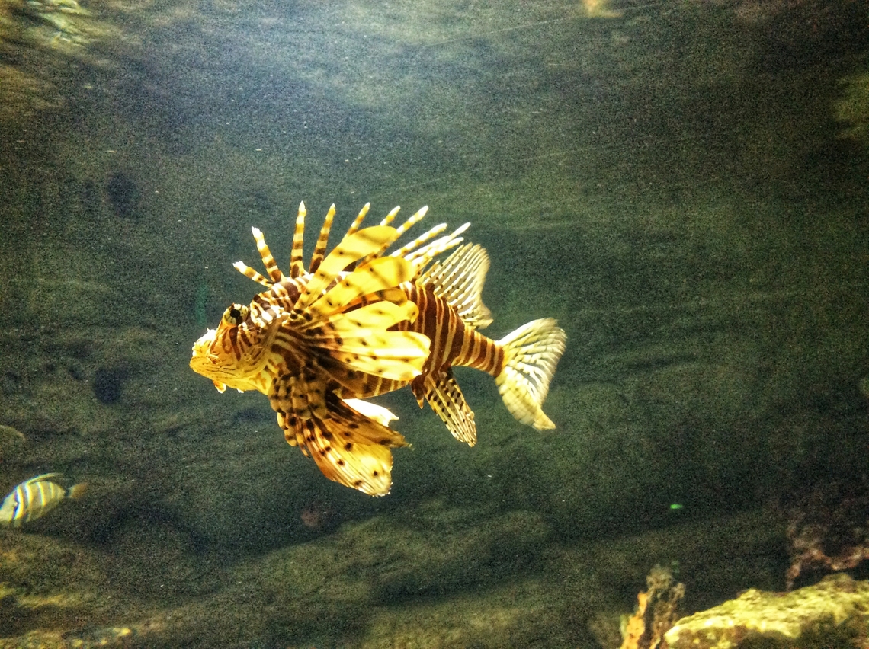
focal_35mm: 33
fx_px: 827
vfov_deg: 42.9
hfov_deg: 55.4
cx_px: 434
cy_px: 324
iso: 320
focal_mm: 3.3
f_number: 2.4
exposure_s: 1/15
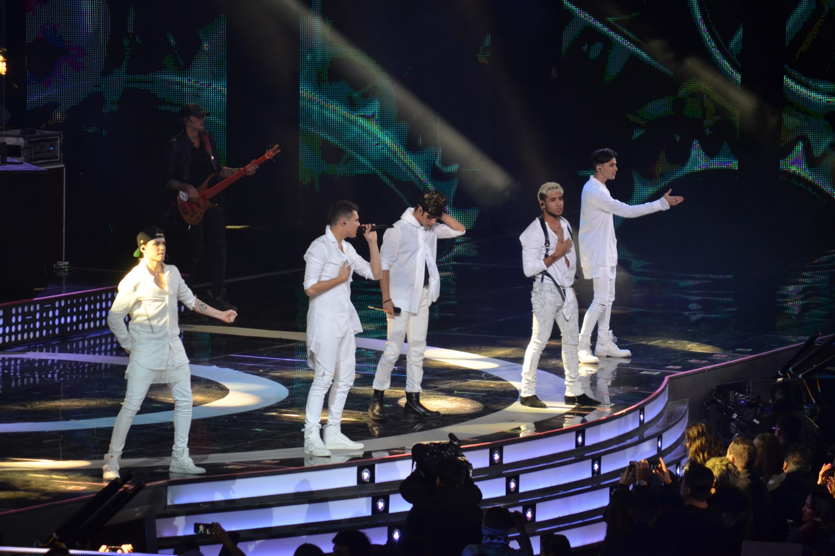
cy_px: 278
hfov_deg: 6.8
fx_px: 7004
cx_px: 421
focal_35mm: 302
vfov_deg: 4.6
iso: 800
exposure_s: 1/125
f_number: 5.6
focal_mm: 200
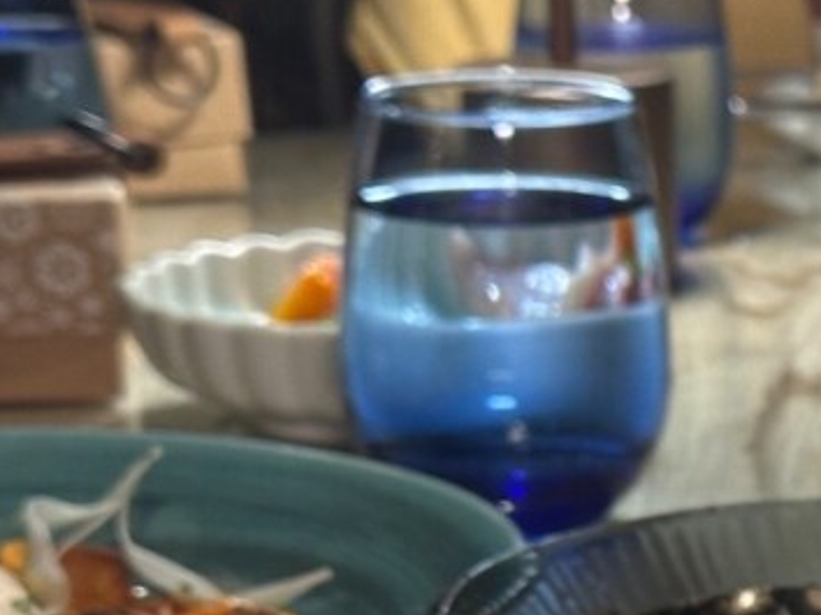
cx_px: 1127
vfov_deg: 10.5
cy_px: 747
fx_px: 3294
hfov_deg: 13.6
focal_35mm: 139
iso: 250
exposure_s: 1/60
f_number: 1.78
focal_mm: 6.86
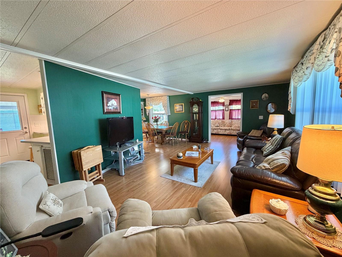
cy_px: 128
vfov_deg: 85.7
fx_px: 138
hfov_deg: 102.1
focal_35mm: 14
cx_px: 171
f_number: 2.2
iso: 250
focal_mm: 2.22
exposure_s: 1/60
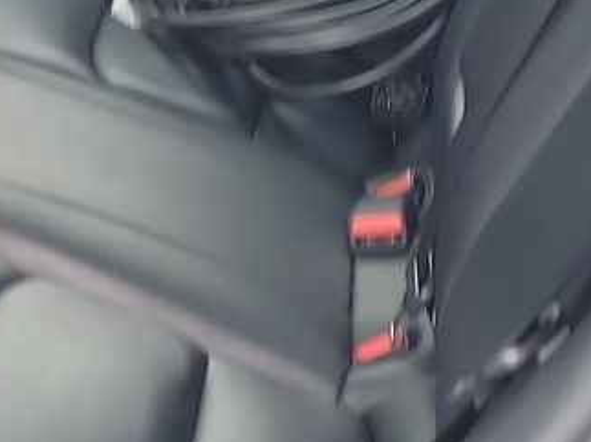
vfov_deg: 12.3
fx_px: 2031
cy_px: 29
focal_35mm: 119
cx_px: 70
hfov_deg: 16.4
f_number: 1.8
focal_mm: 6.7
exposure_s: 1/59
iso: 252
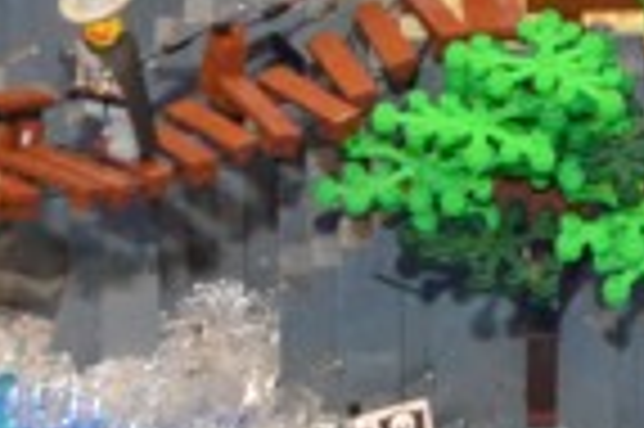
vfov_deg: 4.3
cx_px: 1013
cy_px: -360
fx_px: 5611
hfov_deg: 6.5
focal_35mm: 314
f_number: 4.5
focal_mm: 30
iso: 3200
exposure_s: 1/60
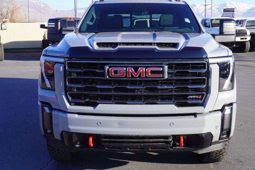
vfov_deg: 28.7
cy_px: 82
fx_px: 333
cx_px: 138
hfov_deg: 41.9
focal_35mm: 47
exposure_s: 1/100
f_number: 8
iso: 100
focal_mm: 28
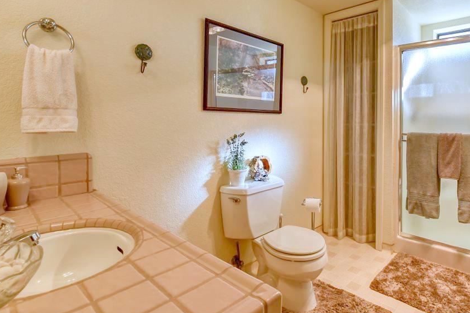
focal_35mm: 20
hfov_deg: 82.2
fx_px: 261
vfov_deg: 61.4
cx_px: 297
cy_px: 125
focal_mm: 15
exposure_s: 1/200
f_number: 11
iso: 400
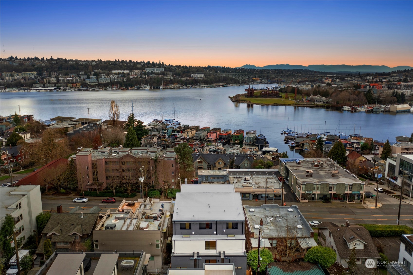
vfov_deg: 46.4
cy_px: 138
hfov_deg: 65.5
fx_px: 321
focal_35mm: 28
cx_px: 206
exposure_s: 1/120
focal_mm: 10.26
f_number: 2.8
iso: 100
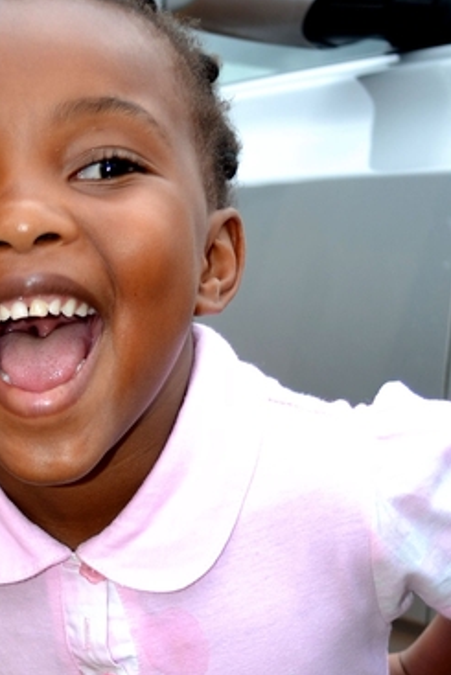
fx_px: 1840
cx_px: -112
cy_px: 796
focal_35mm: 98
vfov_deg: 19.6
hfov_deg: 13.5
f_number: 4
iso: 125
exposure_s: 1/125
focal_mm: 20
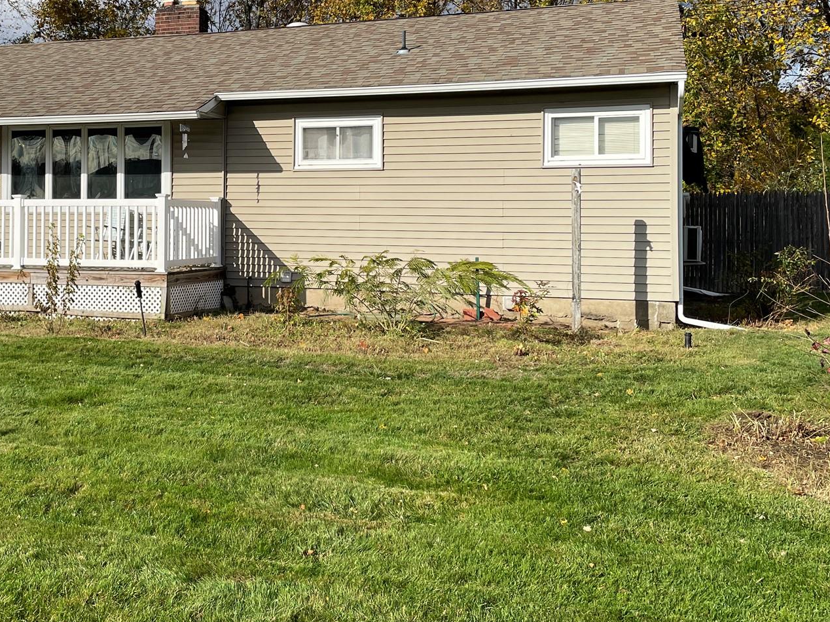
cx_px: 255
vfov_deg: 34.0
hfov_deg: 43.9
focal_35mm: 42
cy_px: 209
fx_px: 1007
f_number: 1.6
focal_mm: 4.2
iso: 32
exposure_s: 1/4132
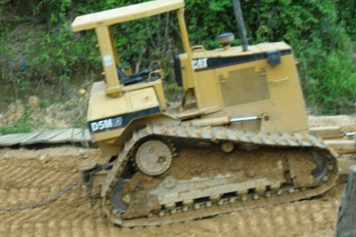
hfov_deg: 20.5
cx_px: 112
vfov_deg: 13.8
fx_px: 978
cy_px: 119
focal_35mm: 99
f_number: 4.2
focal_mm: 11.2
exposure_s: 1/60
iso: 400
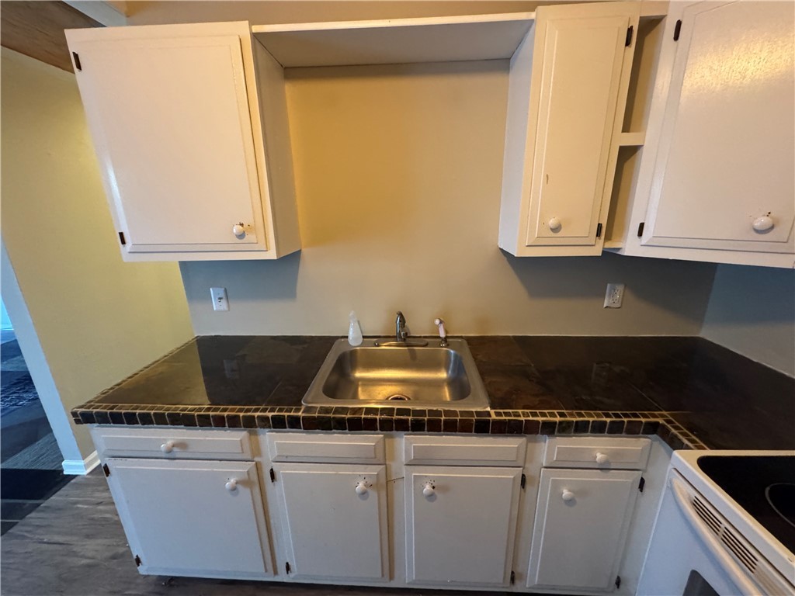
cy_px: 298
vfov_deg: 85.7
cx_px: 398
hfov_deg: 102.1
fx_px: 322
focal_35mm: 14
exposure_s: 1/60
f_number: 2.2
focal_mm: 2.22
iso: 1000
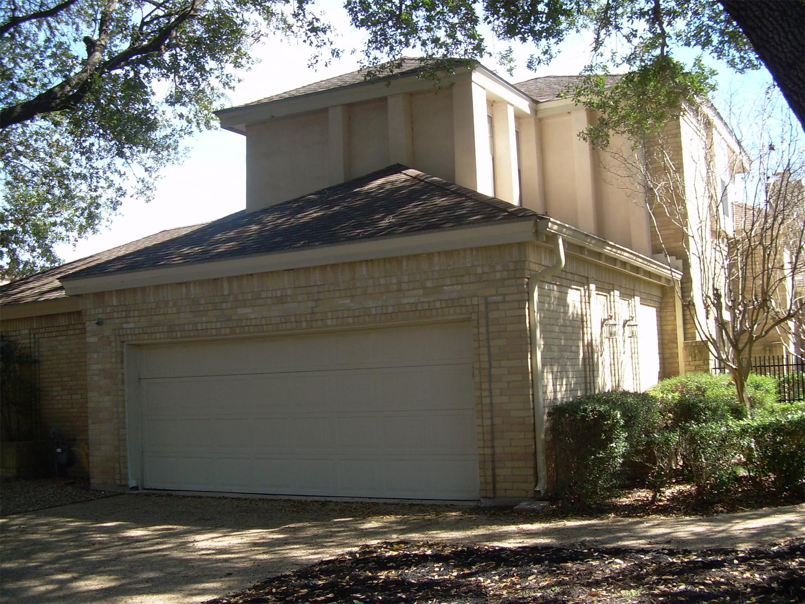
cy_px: 302
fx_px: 884
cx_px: 402
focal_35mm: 38
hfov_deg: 49.0
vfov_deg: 37.7
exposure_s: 1/229
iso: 50
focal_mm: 6.3
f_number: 2.8
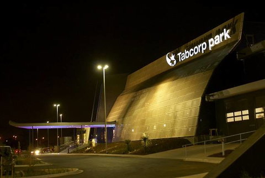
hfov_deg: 37.8
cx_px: 132
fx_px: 387
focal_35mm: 52
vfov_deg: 25.9
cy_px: 89
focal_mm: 35
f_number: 4
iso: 400
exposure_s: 1/5
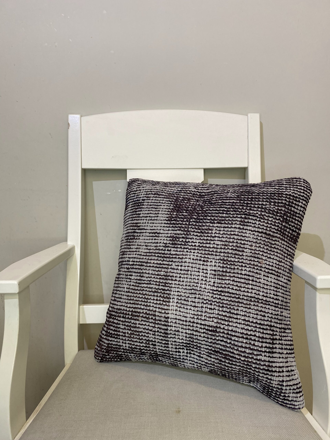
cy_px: 220
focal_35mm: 26
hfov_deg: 53.1
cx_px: 165
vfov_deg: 67.3
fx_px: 330
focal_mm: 4.25
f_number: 1.8
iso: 125
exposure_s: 1/102
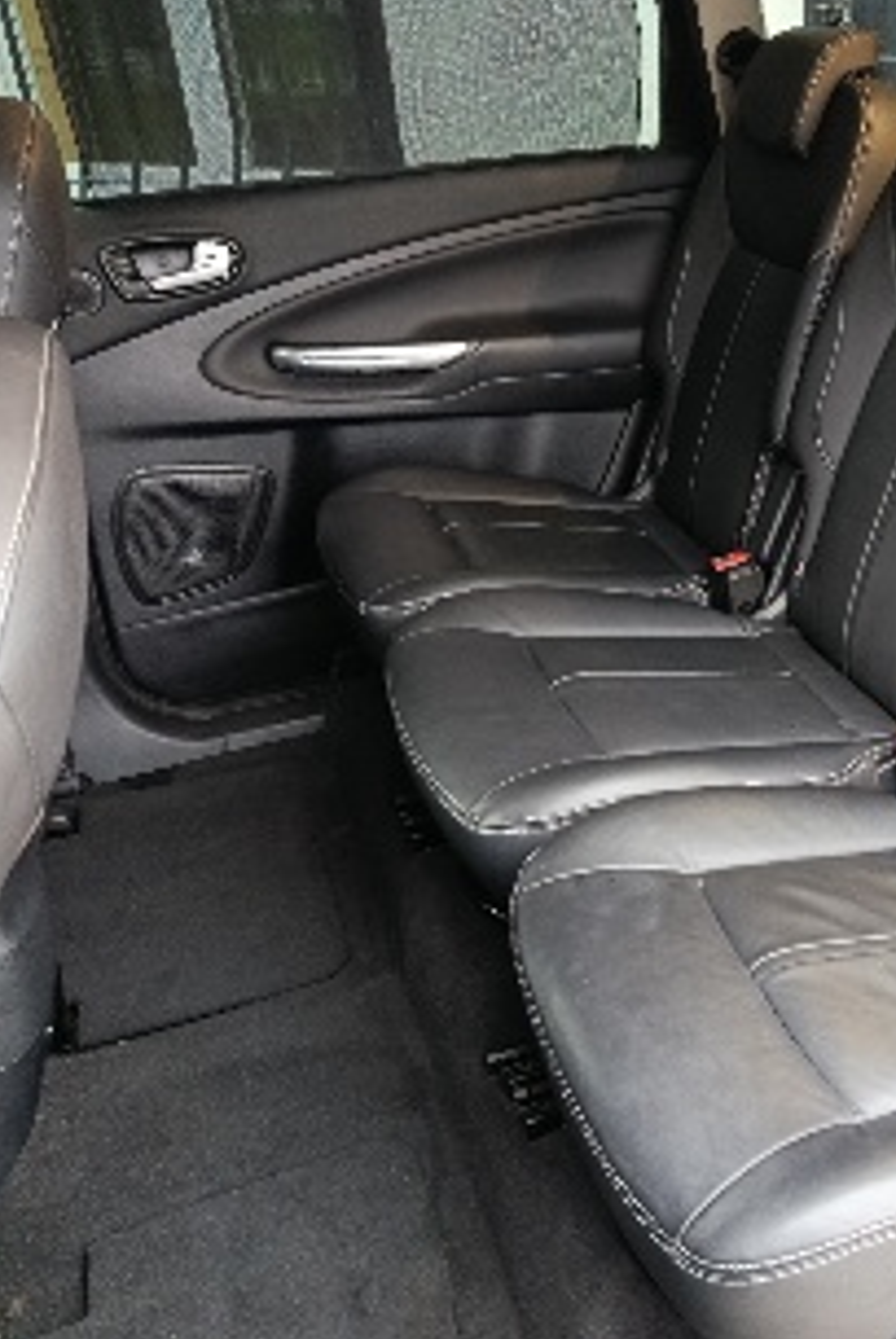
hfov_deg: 35.6
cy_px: 659
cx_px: 874
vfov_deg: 55.7
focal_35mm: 34
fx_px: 1266
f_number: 1.7
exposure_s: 1/25
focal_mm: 5.24
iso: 1546
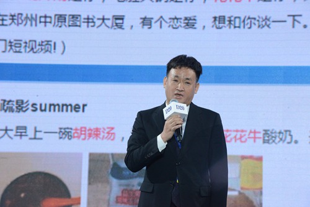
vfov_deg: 6.9
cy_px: 104
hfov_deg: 10.3
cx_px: 155
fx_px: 1722
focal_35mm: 200
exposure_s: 1/200
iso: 5000
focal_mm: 200
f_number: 13
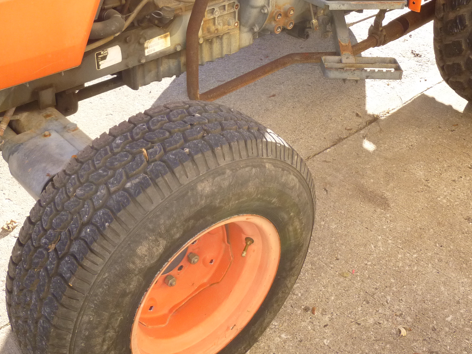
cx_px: 234
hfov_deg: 42.1
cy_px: 67
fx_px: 614
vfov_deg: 31.3
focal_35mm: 45
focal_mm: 4.5
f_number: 3.1
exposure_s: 1/160
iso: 100
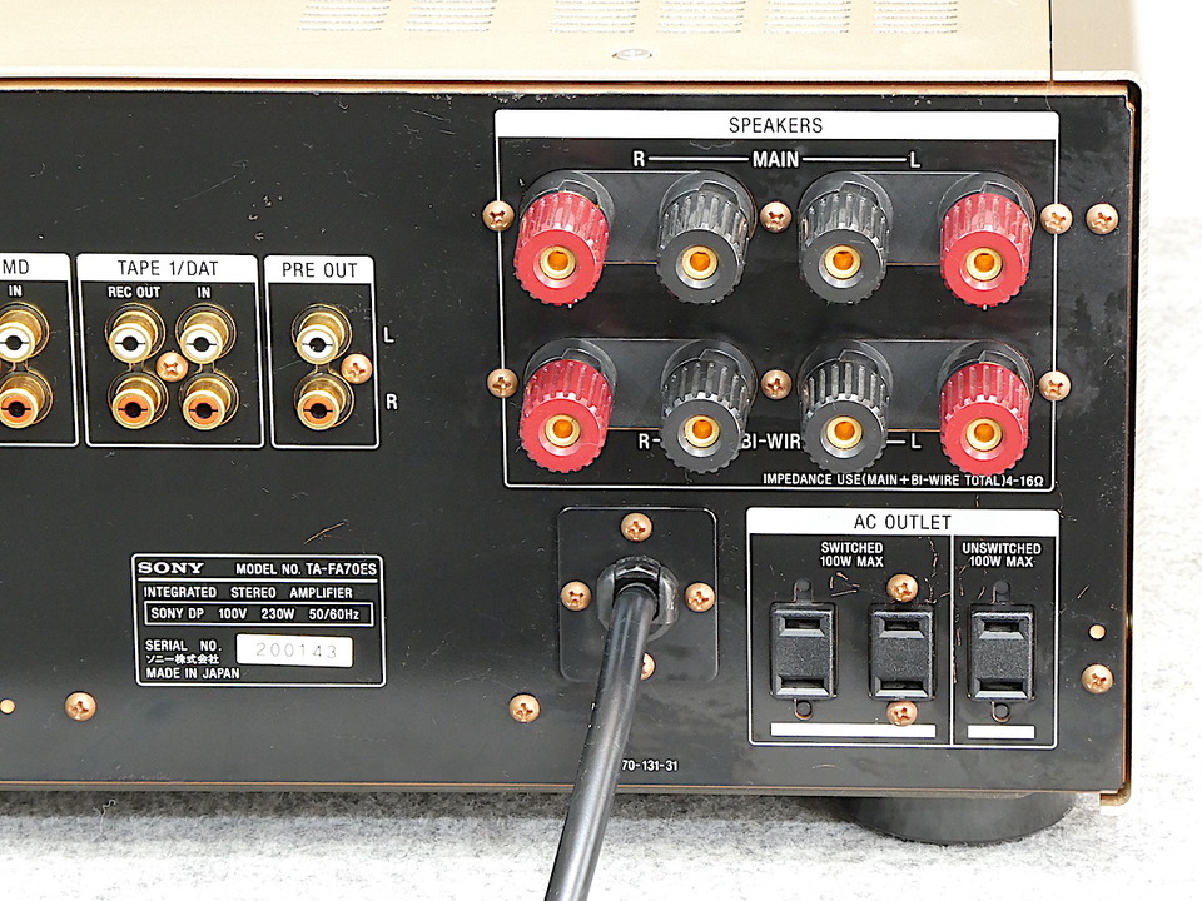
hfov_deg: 12.3
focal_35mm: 160
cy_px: 450
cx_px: 601
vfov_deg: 9.3
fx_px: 5556
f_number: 6.3
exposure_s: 1/4
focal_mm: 28.7
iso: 400
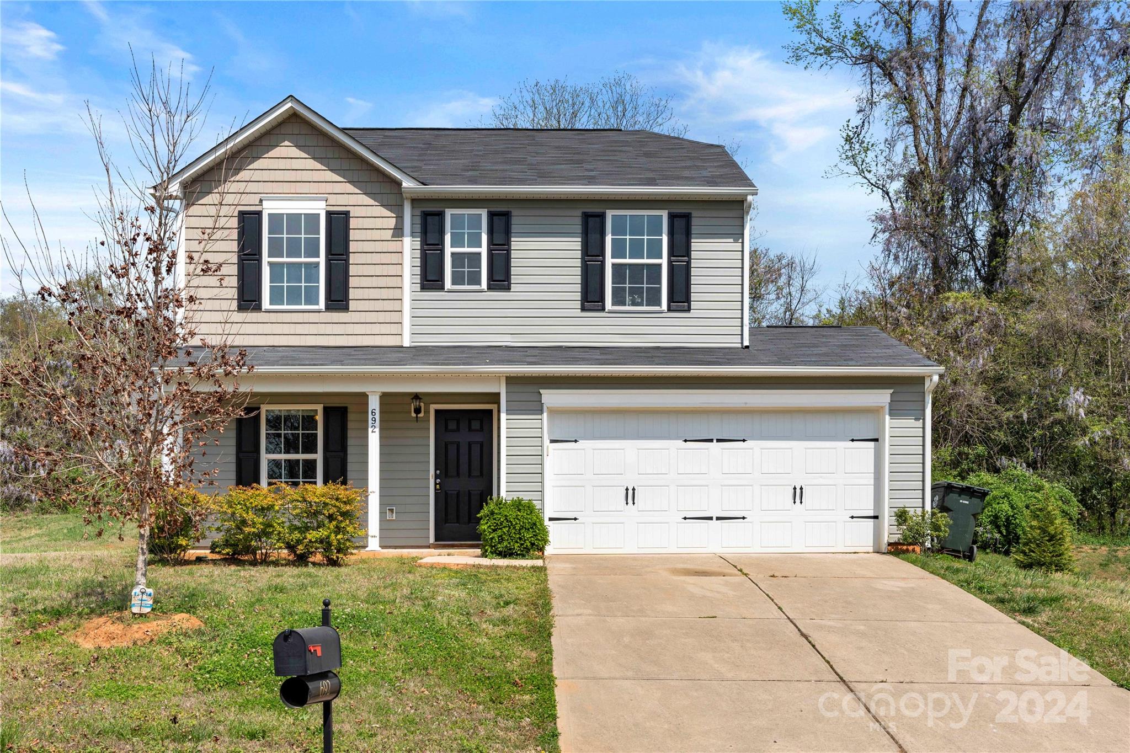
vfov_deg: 33.4
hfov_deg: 48.5
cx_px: 565
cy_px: 376
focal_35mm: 40
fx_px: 1255
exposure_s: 1/200
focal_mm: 40
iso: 100
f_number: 10
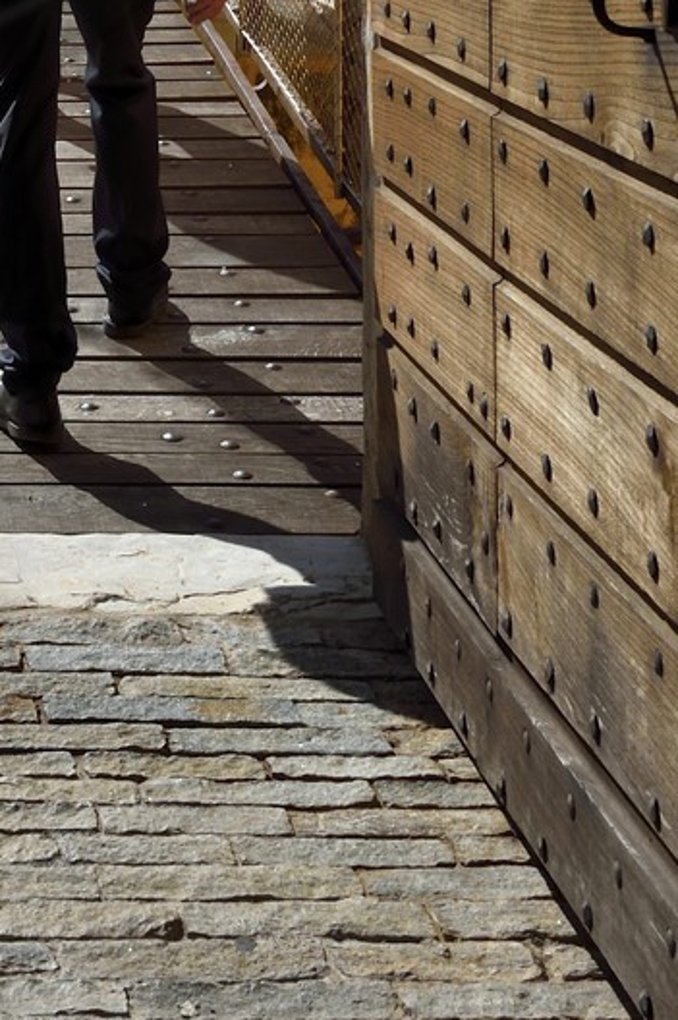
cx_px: -240
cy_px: -458
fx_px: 2745
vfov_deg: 18.8
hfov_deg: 13.5
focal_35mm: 97
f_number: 16
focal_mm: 32
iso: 200
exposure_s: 1/250
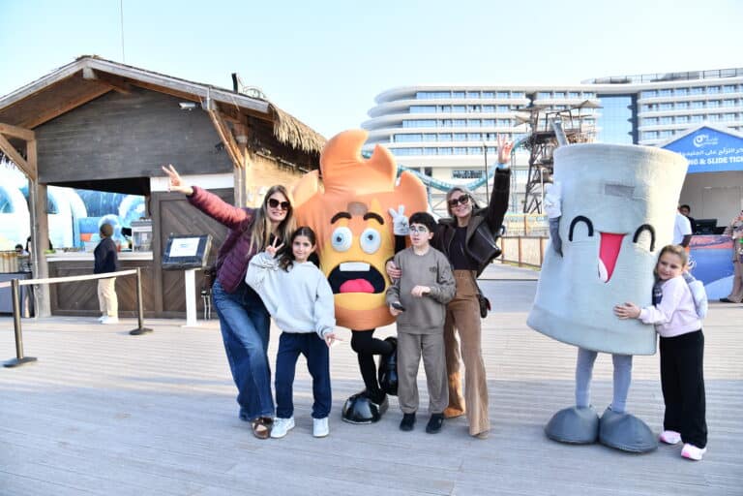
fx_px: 495
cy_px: 248
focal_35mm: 24
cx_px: 372
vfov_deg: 53.1
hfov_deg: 73.7
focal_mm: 24
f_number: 6.3
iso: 640
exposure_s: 1/400
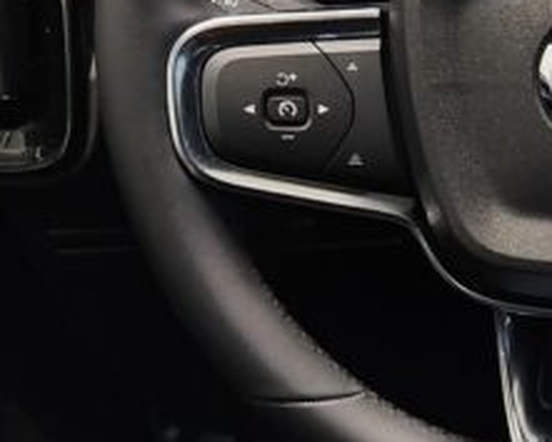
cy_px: 372
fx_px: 1700
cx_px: 699
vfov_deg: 14.7
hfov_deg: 17.4
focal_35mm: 104
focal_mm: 5.4
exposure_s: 1/52.5
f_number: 1.8
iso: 320
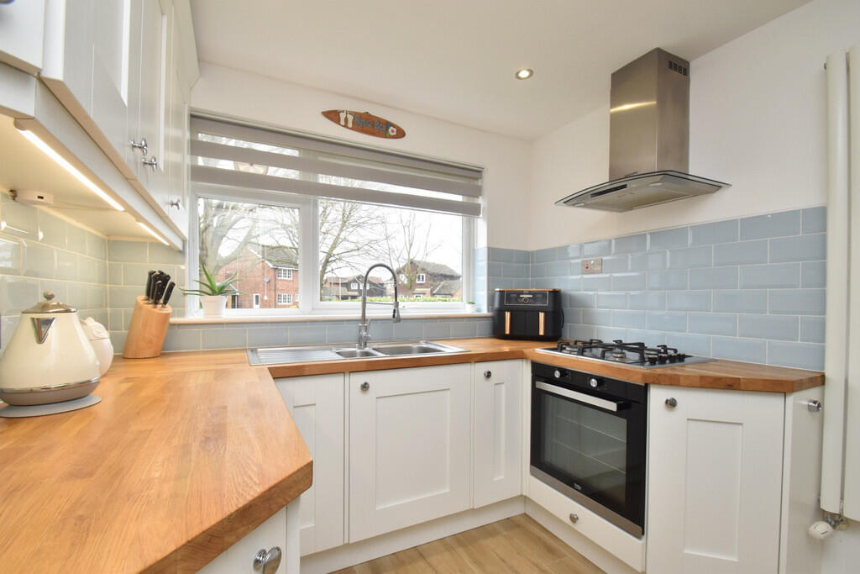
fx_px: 358
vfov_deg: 77.3
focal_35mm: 15
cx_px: 430
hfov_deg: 100.4
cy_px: 287
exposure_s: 1/60
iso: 640
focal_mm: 10
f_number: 9
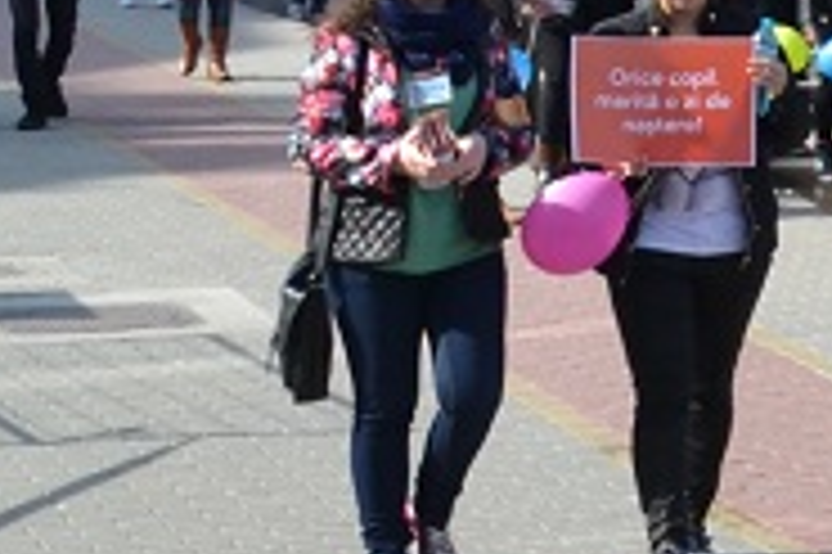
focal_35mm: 175
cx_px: 2514
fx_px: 4041
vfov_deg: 7.6
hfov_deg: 9.3
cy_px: -396
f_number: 9
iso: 100
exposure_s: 1/100
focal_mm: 18
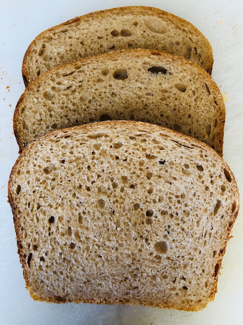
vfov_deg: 63.4
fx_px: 262
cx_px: 122
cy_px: 162
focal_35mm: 28
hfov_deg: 49.7
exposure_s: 1/15
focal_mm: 3.99
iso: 80
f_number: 1.8
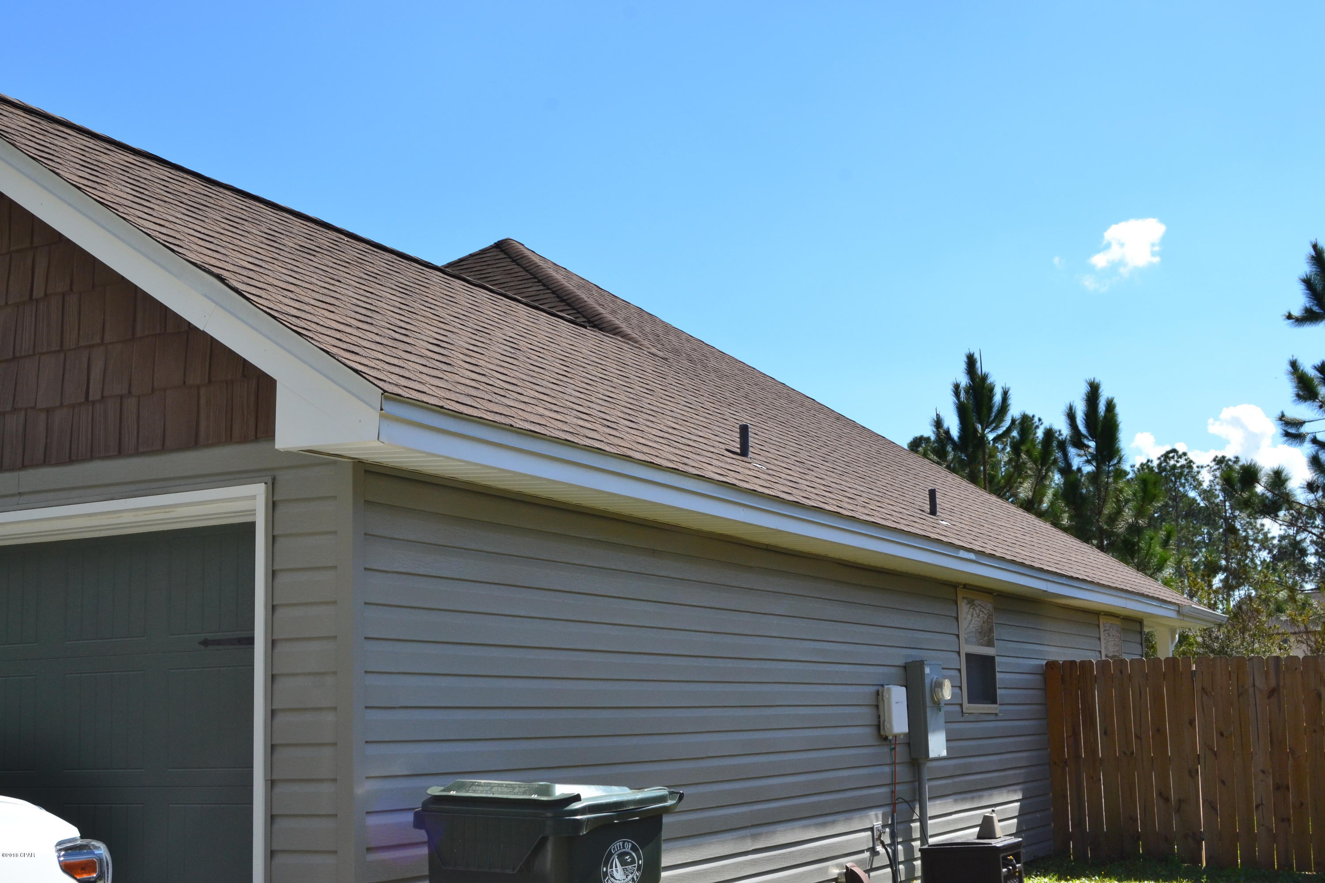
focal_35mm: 46
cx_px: 662
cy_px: 442
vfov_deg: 28.9
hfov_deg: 42.3
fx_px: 1711
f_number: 11
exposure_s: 1/400
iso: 400
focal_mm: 31
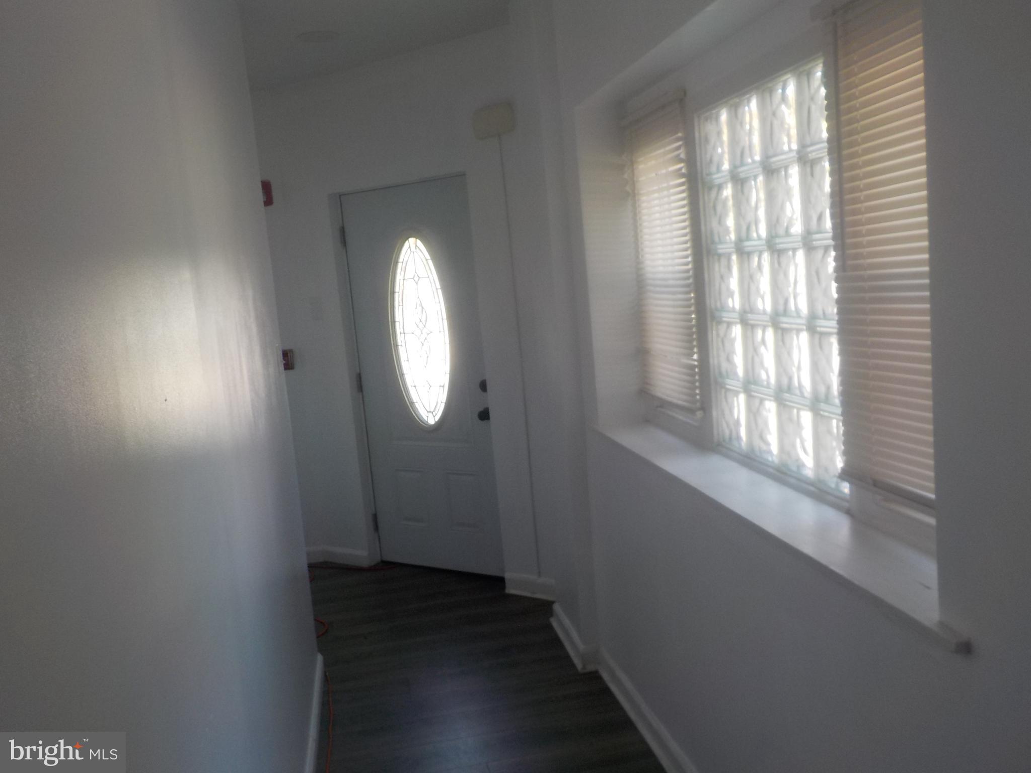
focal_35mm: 30
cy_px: 386
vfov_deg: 46.8
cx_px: 516
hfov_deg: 60.0
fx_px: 894
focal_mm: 4.1
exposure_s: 1/60
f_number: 3.3
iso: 125
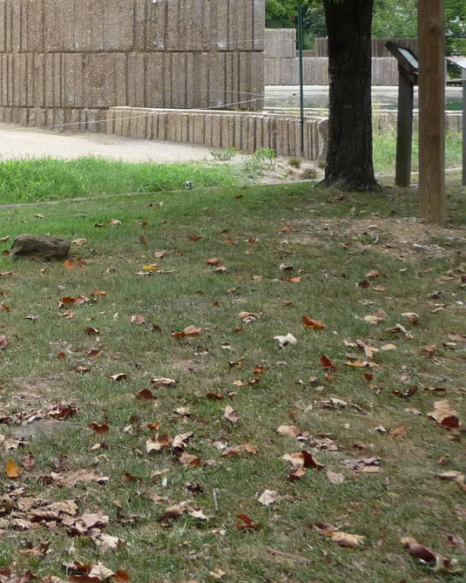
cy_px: 71
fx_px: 1448
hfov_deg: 17.1
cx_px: -146
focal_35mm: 84
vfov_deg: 22.3
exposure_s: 1/500
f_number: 3.7
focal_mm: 6
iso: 200
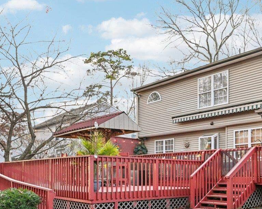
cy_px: 172
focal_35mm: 40
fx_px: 310
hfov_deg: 44.9
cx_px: 180
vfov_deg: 35.9
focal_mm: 16
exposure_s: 1/80
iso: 800
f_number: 8
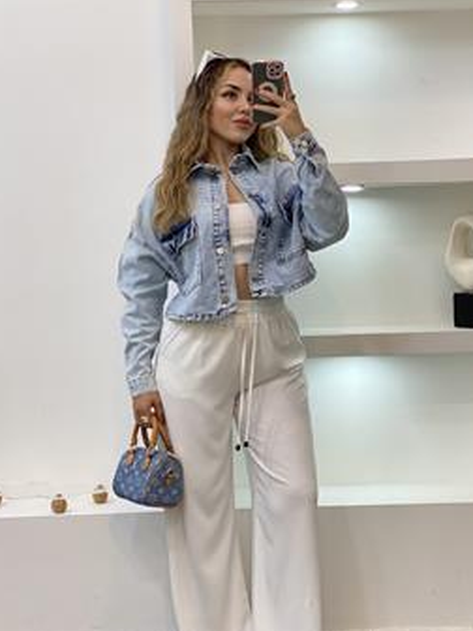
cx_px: 250
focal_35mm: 64
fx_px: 1166
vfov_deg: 30.2
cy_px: 371
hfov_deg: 22.9
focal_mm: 6
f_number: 2
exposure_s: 1/100
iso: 64
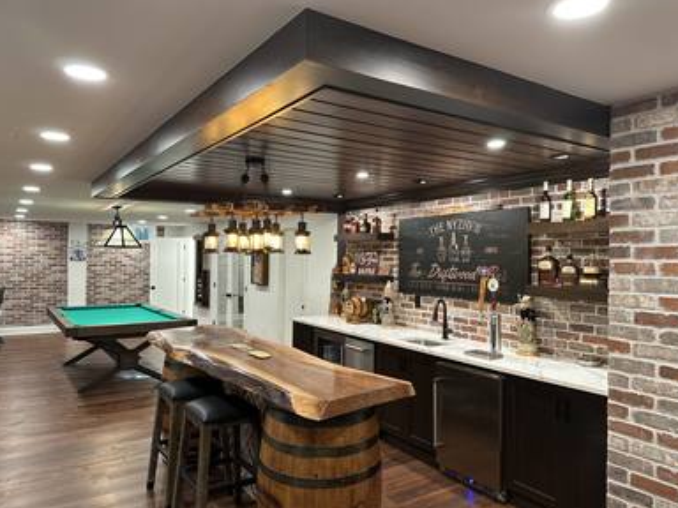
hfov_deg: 69.4
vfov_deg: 54.9
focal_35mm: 25
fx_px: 490
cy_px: 250
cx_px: 346
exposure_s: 1/60
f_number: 1.78
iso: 200
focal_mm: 6.86
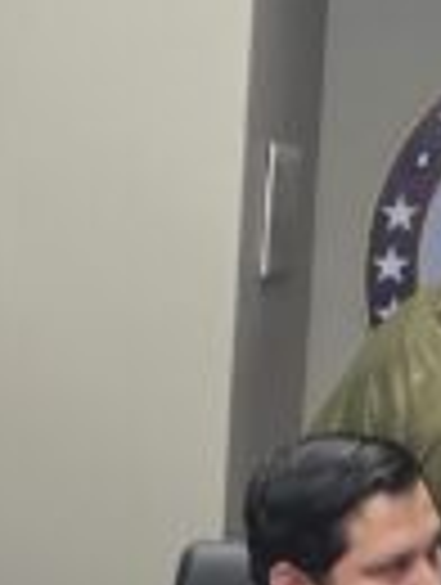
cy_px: 1058
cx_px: -18
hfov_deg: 8.2
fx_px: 3065
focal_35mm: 181
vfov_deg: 10.3
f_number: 1.7
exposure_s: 1/120
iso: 800
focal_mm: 6.3
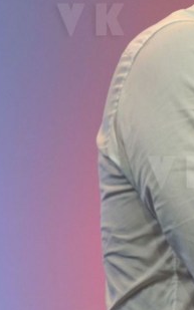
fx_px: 6678
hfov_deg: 1.7
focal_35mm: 789
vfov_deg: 2.7
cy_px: 50
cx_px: 365
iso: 1000
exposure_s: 1/500
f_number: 4.5
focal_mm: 200
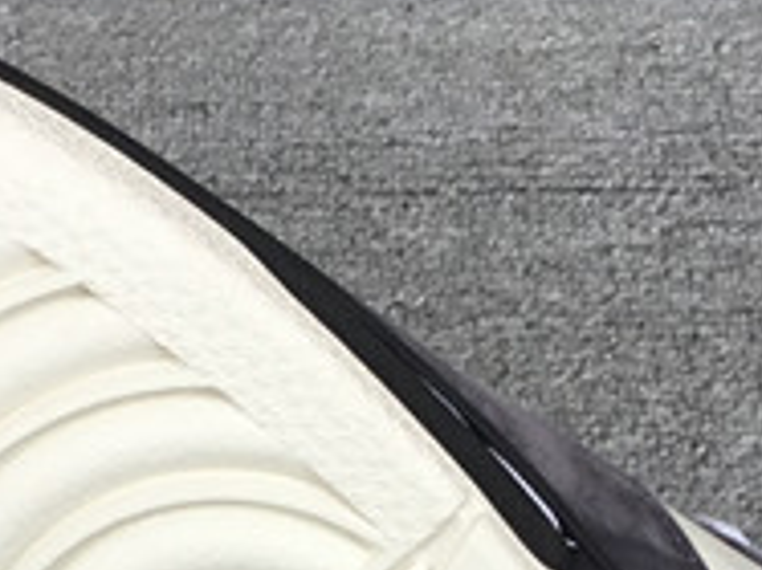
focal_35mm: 149
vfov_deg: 9.5
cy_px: 1000
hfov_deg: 13.3
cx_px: 326
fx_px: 3278
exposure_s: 1/100
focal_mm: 3.3
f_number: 2.4
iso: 25
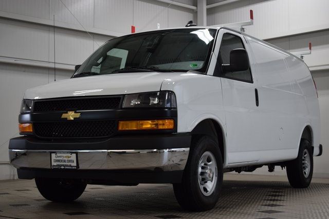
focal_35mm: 60
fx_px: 548
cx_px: 164
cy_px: 110
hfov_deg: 33.4
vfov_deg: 22.6
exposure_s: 1/60
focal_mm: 40
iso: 450
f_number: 5.3
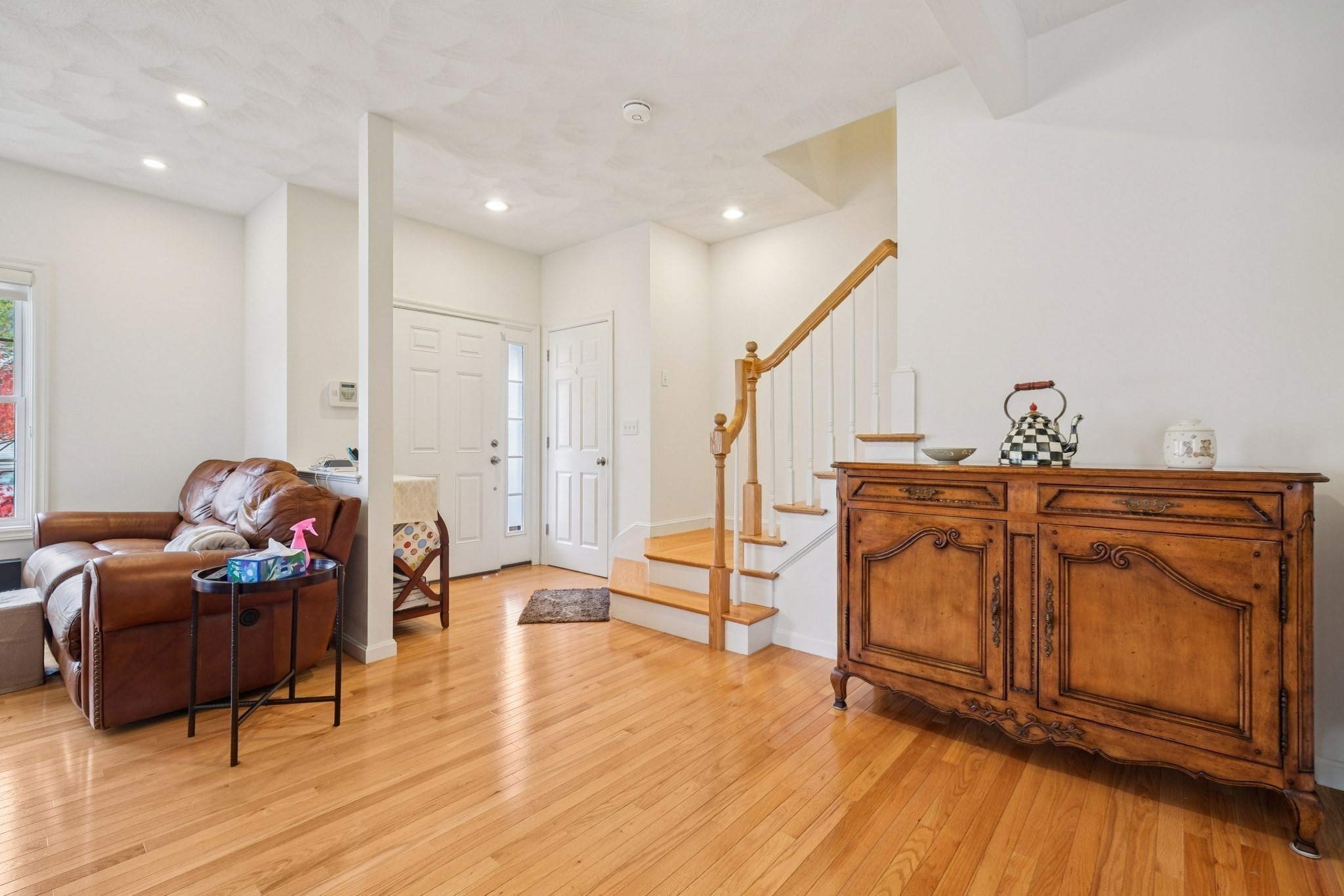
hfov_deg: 100.4
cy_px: 448
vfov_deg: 77.3
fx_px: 560
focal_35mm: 15
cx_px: 672
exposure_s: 1/15
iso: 320
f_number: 5.6
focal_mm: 10
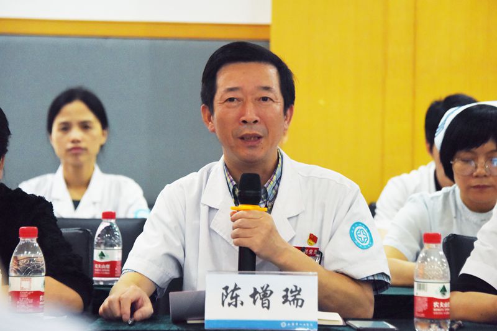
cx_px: 248
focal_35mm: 150
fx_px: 2070
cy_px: 166
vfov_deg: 9.1
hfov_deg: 13.7
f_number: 5.6
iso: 1600
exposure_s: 1/60
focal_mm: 150
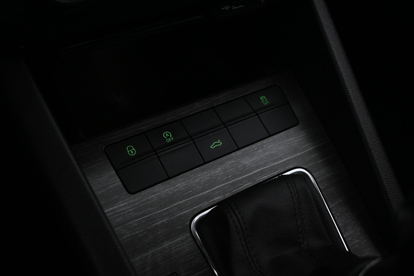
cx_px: 207
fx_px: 397
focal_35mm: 34
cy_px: 138
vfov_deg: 38.4
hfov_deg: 55.1
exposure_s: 1/20
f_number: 4.2
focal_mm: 23
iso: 1600
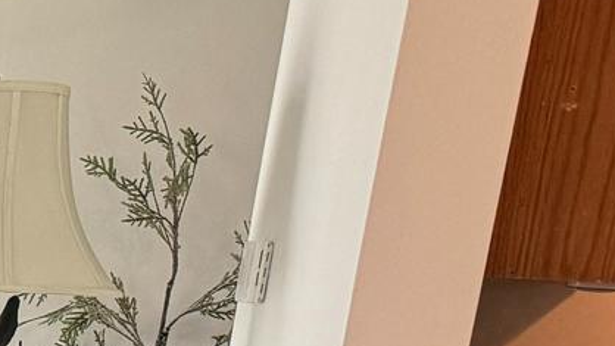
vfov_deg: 8.7
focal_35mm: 128
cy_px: 780
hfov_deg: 12.9
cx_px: -847
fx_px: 2087
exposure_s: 1/121
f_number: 1.78
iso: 160
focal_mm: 6.76
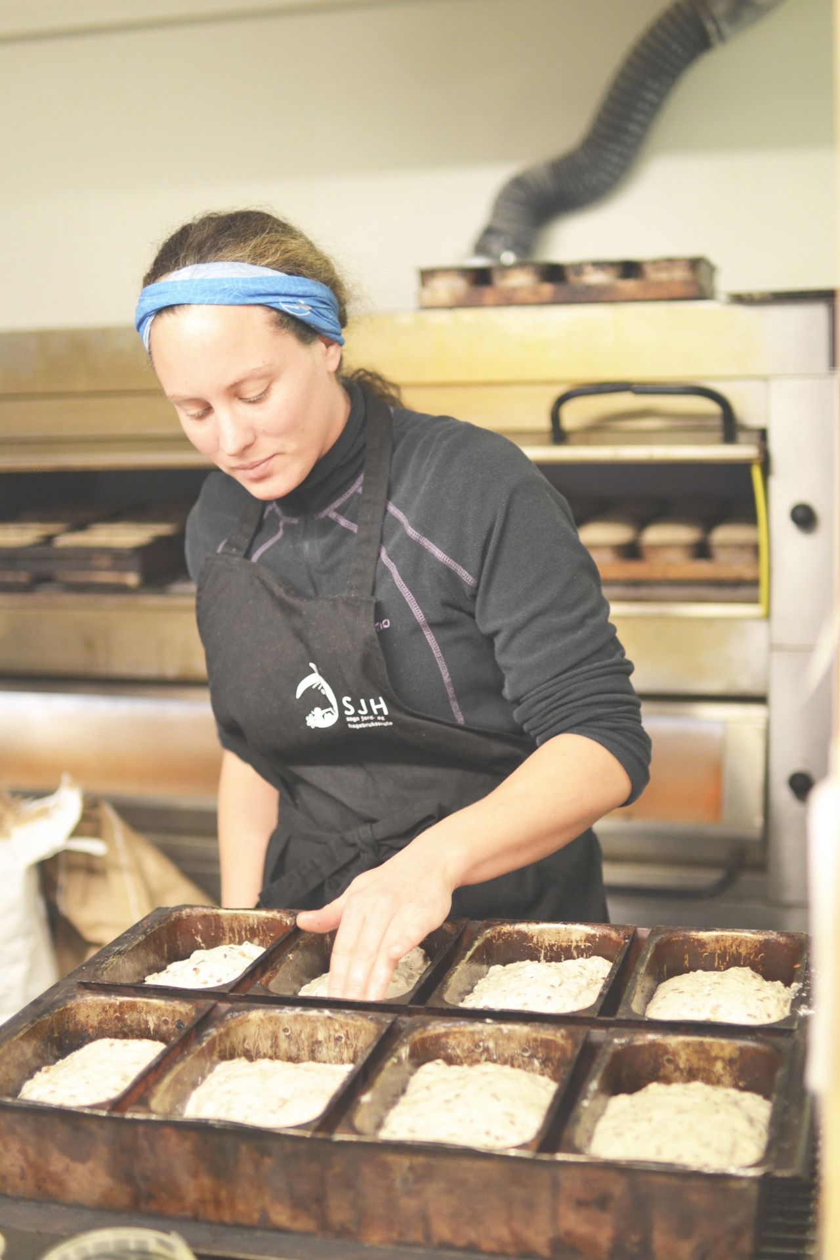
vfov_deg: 43.6
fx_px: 1575
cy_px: 630
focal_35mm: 45
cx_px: 420
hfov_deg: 29.9
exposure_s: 1/60
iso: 400
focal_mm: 30
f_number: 1.6
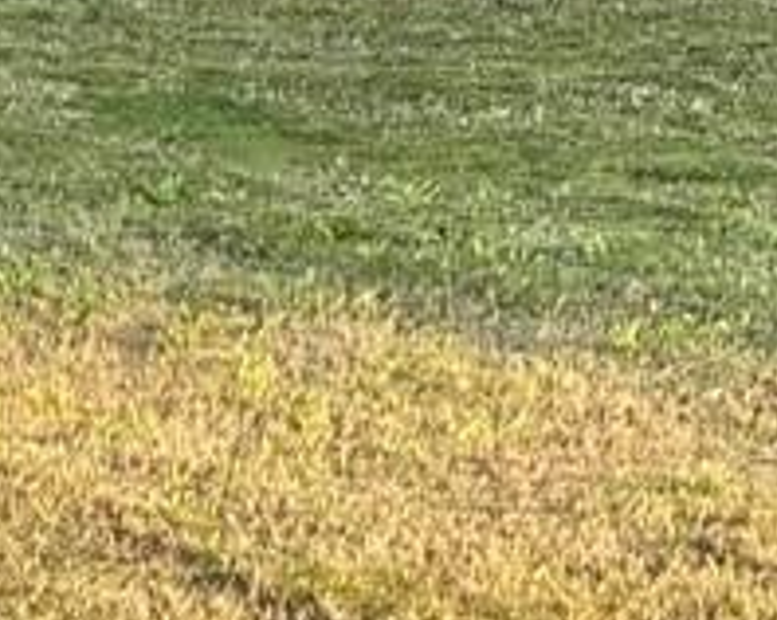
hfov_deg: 7.1
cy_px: -675
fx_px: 6042
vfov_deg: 5.7
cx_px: 1601
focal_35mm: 263
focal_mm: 6
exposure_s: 1/675
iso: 20
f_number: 2
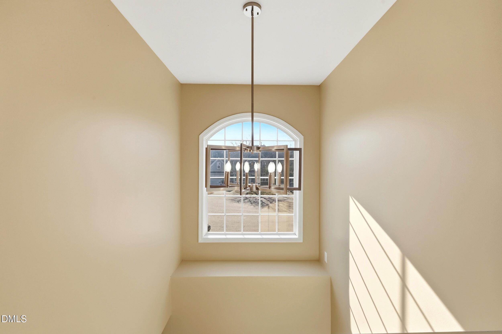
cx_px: 251
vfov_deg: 73.7
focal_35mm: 16
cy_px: 167
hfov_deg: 96.8
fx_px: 223
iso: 250
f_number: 9
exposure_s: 1/6400
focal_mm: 16
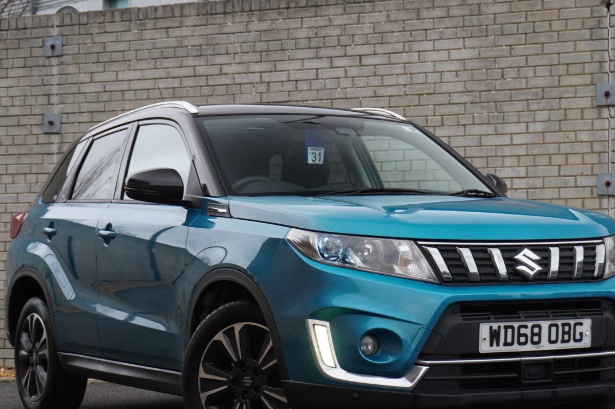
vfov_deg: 14.9
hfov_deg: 22.2
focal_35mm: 92
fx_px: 1566
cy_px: 222
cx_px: 342
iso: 1600
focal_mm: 41
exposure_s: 1/160
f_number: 5.6
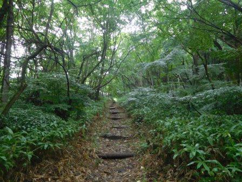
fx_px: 175
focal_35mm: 25
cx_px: 121
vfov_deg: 54.9
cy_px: 91
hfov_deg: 69.4
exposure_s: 1/30
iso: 220
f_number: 3.4
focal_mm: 4.5
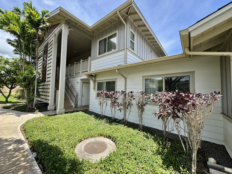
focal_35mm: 14
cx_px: 116
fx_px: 94
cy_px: 87
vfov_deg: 85.7
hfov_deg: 102.1
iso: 40
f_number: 2.2
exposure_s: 1/600
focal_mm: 2.22
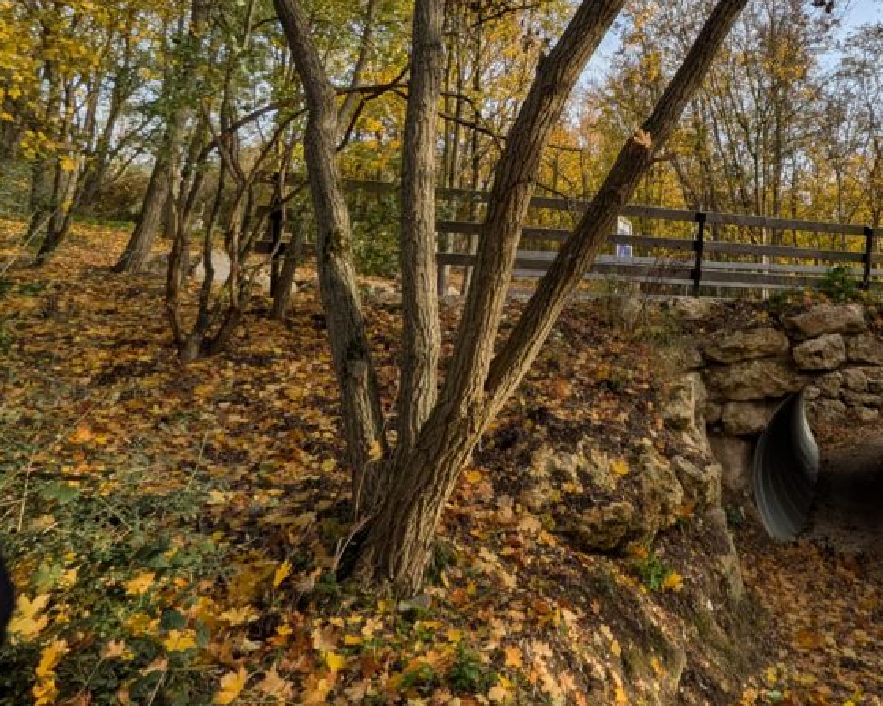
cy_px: 197
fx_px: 653
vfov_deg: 54.7
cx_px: 648
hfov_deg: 64.5
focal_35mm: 25
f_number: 2.2
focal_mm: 1.83
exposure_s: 1/693
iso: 48
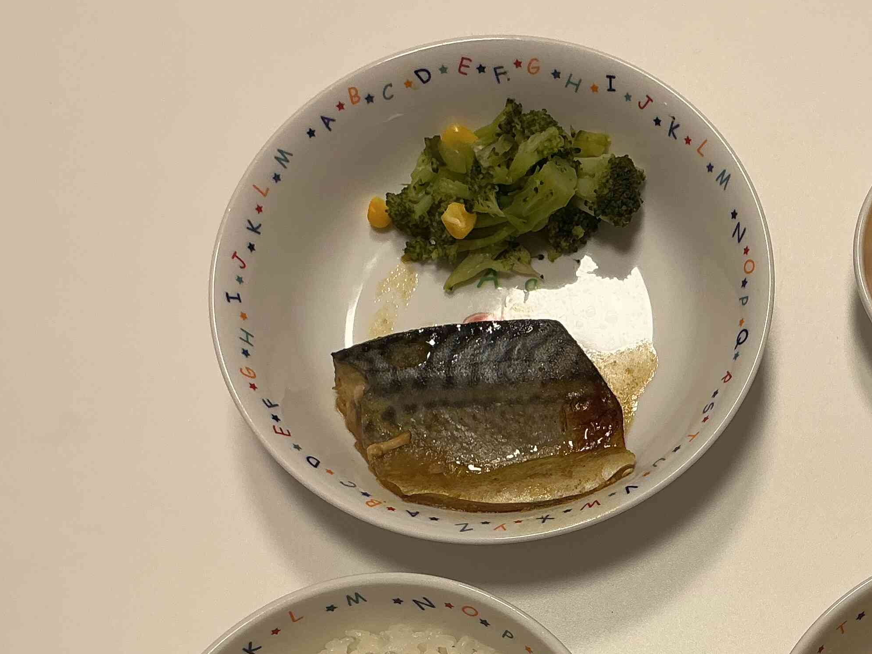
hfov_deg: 32.0
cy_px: 577
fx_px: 1486
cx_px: 671
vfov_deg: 24.2
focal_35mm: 59
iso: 16
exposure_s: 1/138
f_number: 1.8
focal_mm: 3
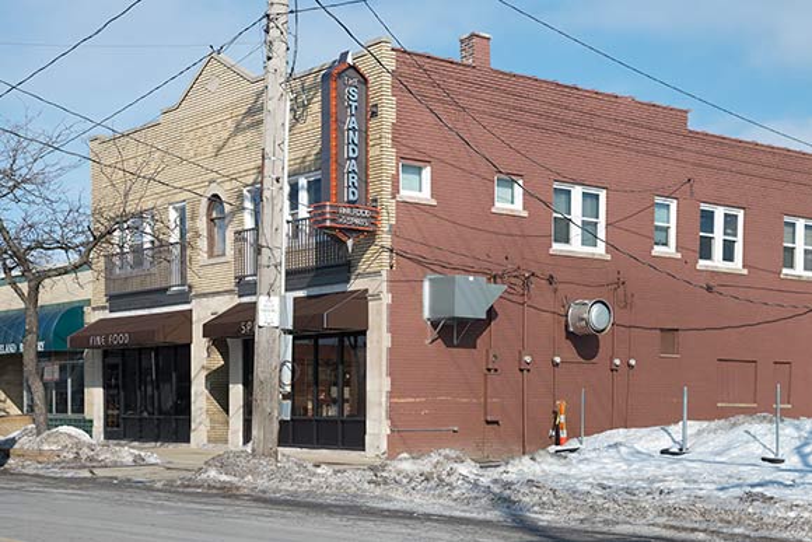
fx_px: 1128
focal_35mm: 50
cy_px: 271
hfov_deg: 39.6
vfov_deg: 27.0
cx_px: 406
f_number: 9.5
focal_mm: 50
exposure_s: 1/750
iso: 320
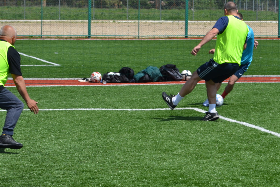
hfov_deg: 13.9
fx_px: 1150
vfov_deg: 9.3
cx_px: 170
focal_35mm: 148
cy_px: 80
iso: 100
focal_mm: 55
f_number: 8
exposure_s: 1/250
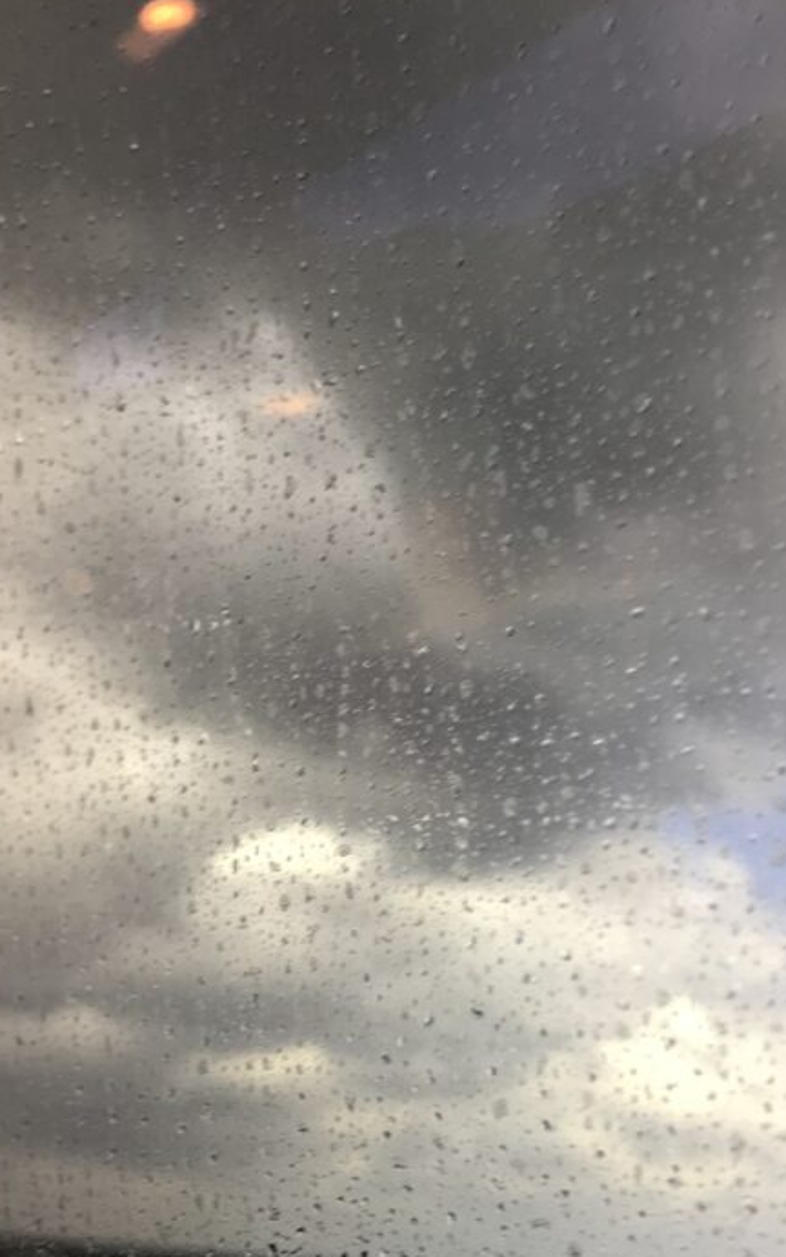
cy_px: 828
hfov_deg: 29.2
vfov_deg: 44.7
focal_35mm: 44
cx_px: 360
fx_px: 1508
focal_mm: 3.99
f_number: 1.8
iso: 32
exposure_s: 1/60
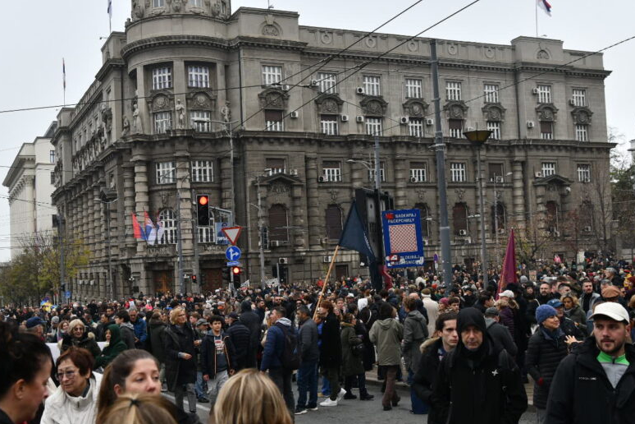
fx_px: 794
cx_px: 277
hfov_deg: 43.5
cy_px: 241
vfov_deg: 29.8
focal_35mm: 45
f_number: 6.3
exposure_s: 1/1000
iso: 800
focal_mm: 34
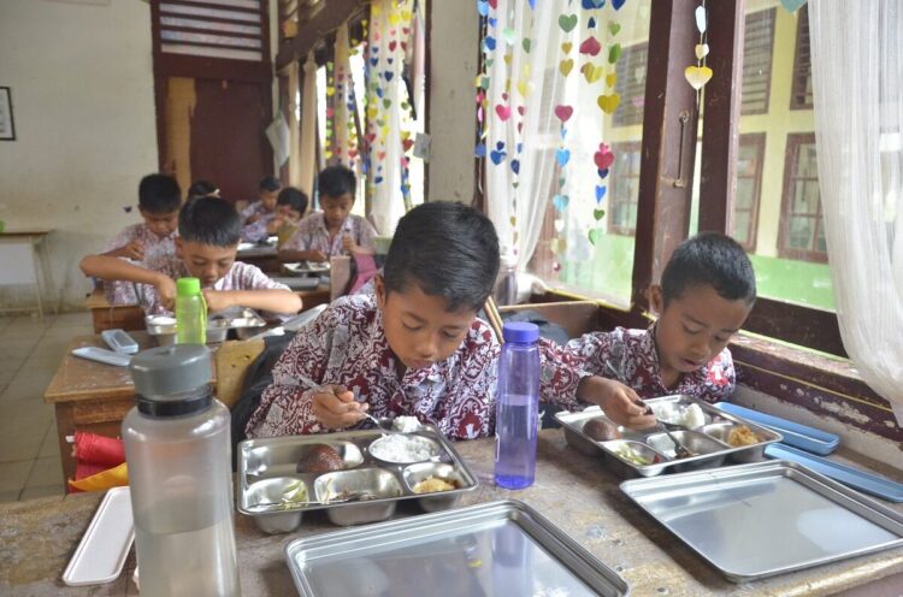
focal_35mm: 27
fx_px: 676
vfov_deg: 47.7
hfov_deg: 67.5
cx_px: 452
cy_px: 298
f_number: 3.5
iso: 1600
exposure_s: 1/250
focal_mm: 18
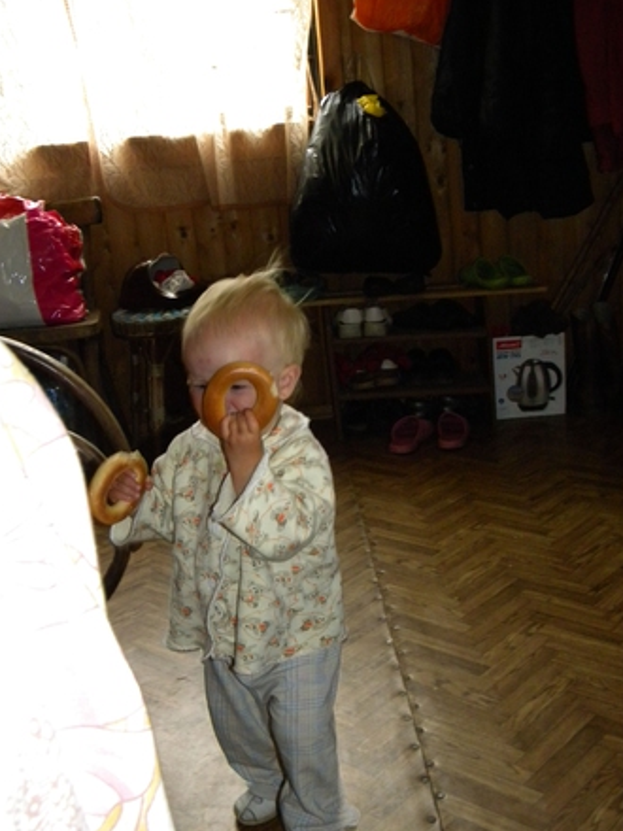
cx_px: 308
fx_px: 1008
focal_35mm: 42
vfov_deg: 44.8
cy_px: 414
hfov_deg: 34.3
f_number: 3.8
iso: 400
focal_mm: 7.3
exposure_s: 1/30
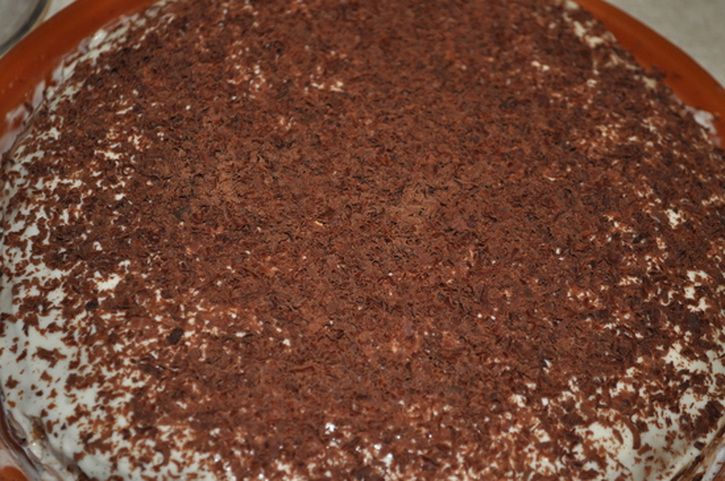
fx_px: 1357
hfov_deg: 29.9
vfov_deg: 20.1
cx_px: 362
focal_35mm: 68
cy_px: 240
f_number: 5.3
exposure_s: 1/60
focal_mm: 45
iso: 640
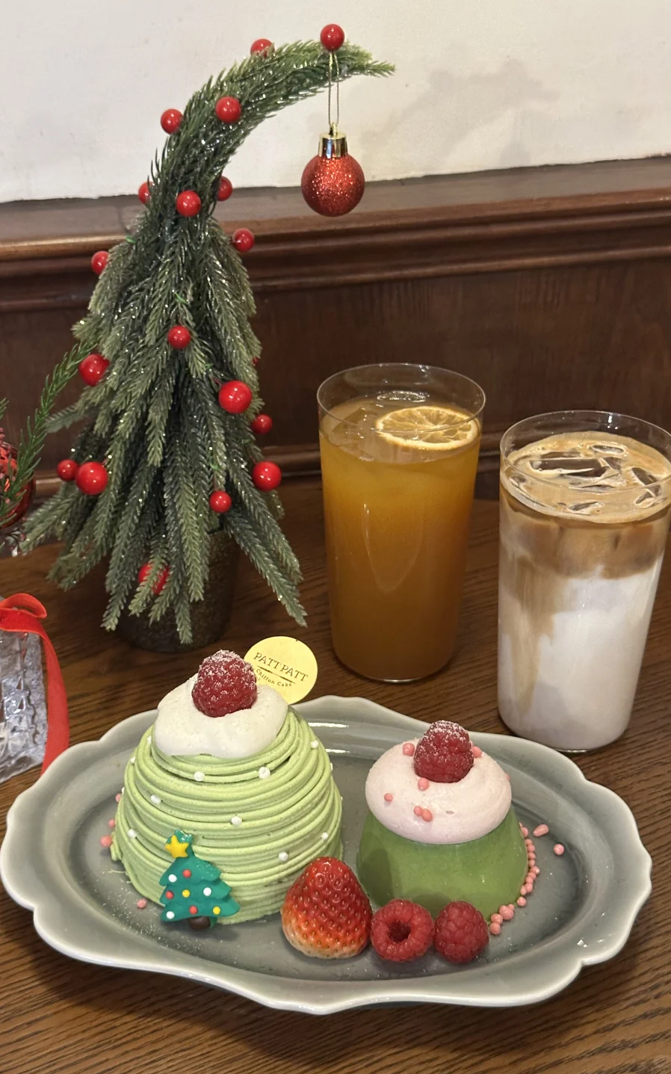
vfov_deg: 39.6
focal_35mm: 51
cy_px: 537
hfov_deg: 25.3
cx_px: 284
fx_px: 1492
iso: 400
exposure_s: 1/33
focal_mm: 6.86
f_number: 1.78
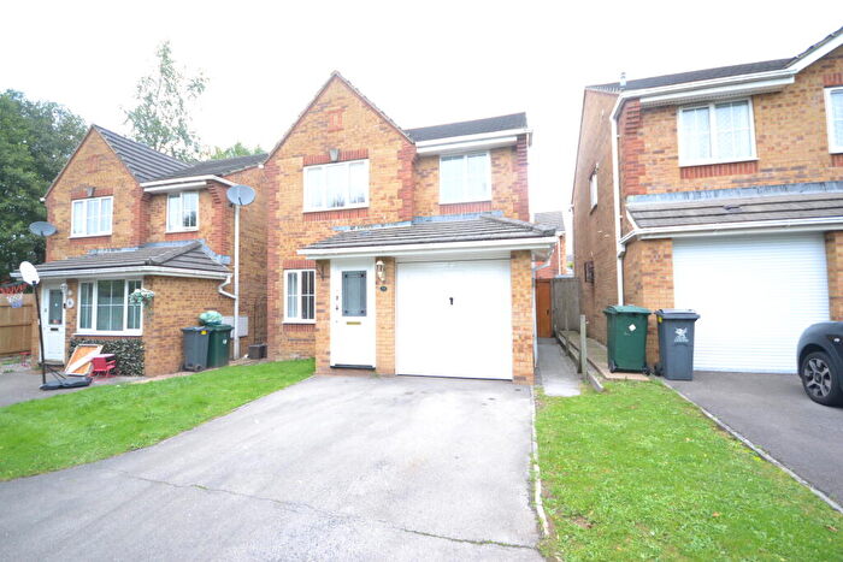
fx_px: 351
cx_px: 422
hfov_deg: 100.4
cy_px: 281
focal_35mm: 15
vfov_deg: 77.4
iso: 800
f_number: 5
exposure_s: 1/100
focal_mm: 10
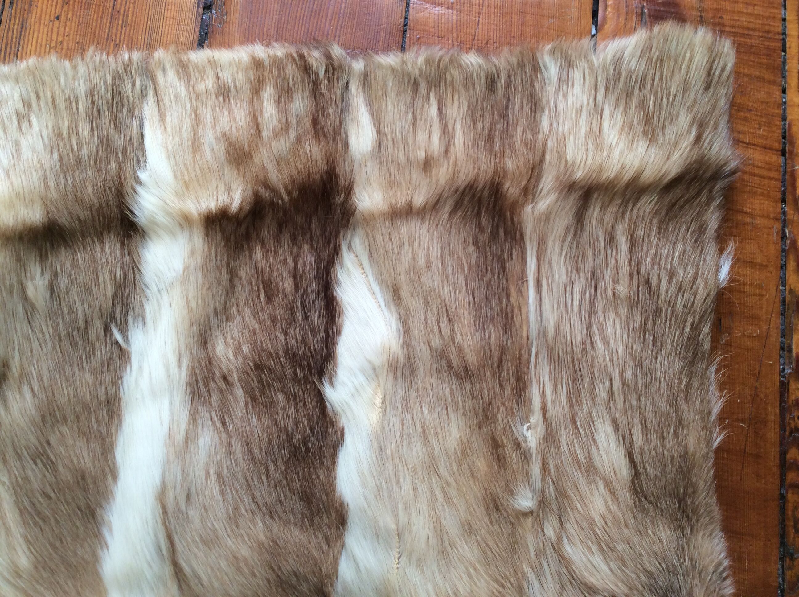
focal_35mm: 32
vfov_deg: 44.1
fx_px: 738
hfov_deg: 56.9
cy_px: 298
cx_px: 400
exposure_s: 1/25
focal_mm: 3.3
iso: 40
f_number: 2.4
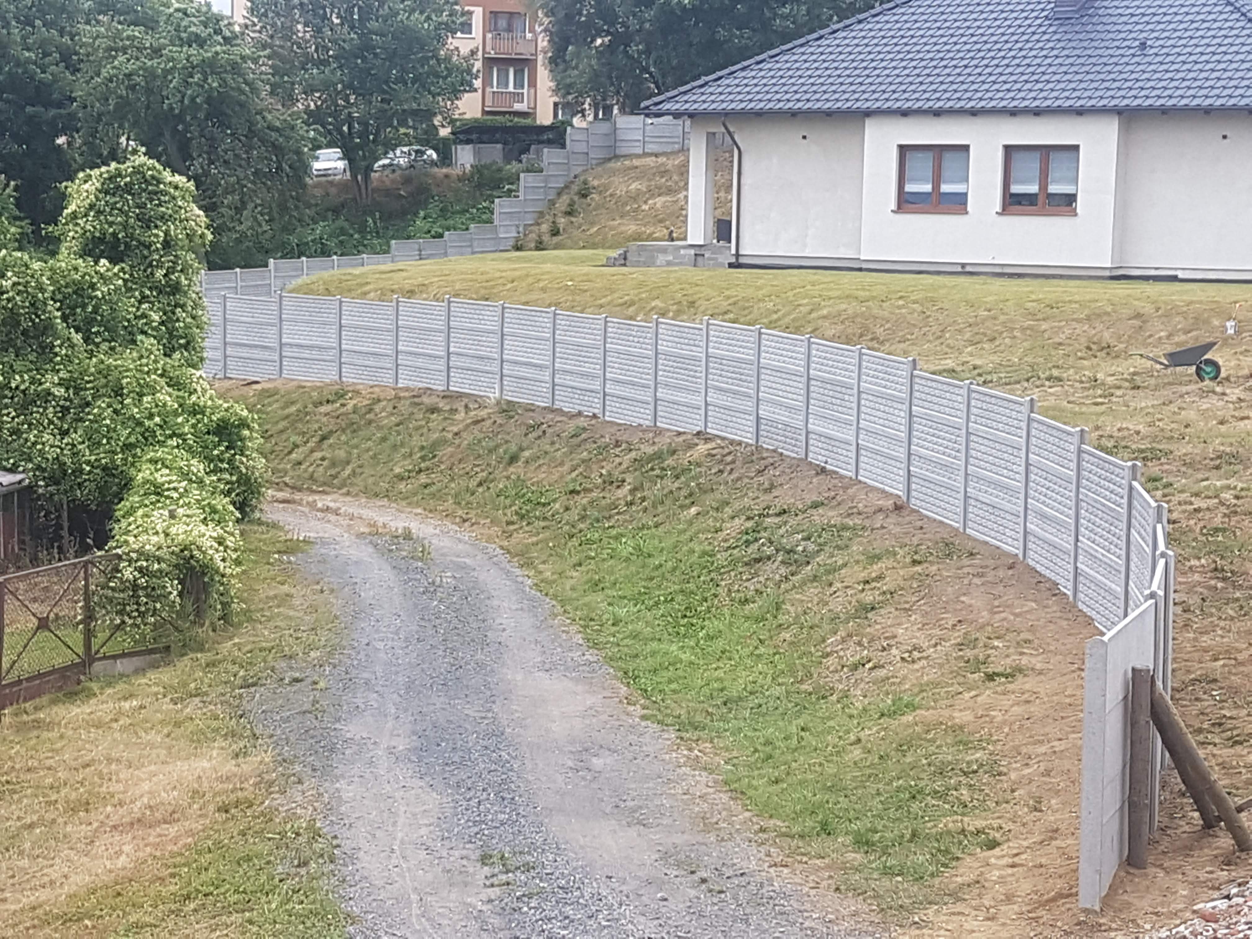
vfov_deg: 53.1
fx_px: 940
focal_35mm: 26
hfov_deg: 67.3
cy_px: 470
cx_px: 626
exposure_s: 1/536
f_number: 1.7
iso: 40
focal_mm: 4.2
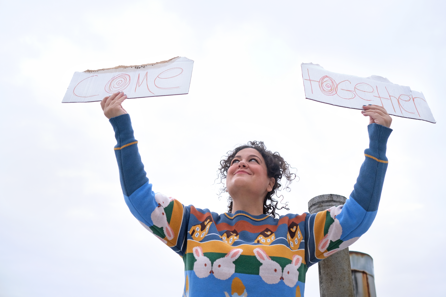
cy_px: 148
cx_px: 223
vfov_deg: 37.9
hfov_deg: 54.4
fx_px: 434
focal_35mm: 35
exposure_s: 1/1000
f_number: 2.2
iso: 800
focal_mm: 23
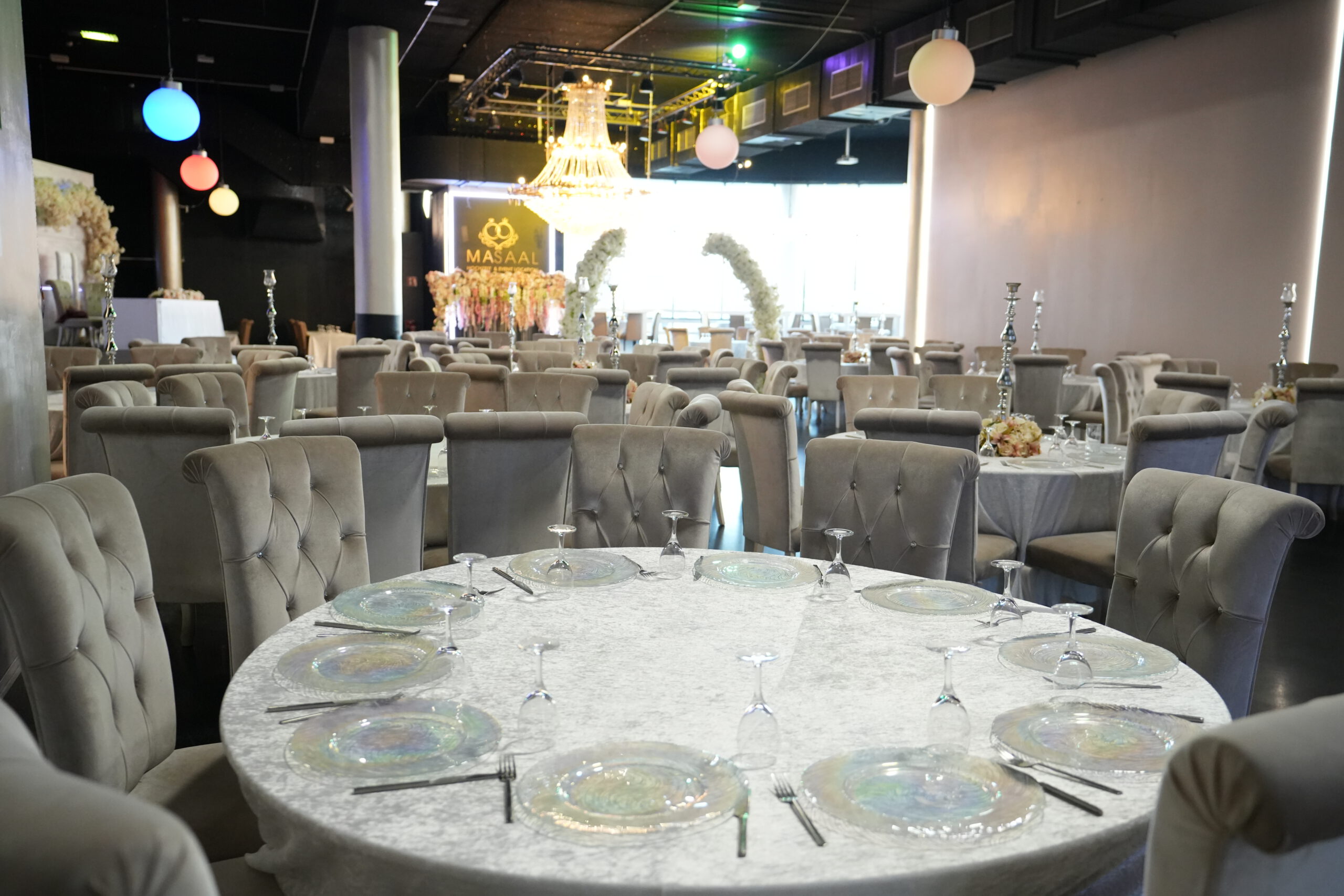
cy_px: 448
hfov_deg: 61.9
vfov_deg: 43.6
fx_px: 1120
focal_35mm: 30
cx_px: 672
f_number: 2.8
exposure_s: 1/250
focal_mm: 30
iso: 5000
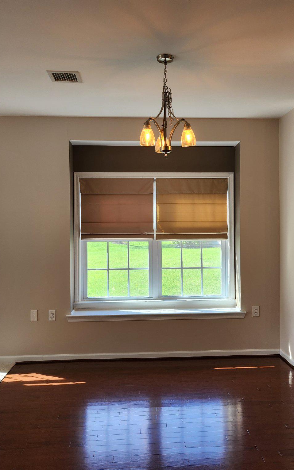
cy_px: 235
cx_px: 158
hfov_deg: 37.3
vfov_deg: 56.7
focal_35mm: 34
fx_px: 436
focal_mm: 5
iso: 50
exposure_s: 1/149
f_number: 1.8
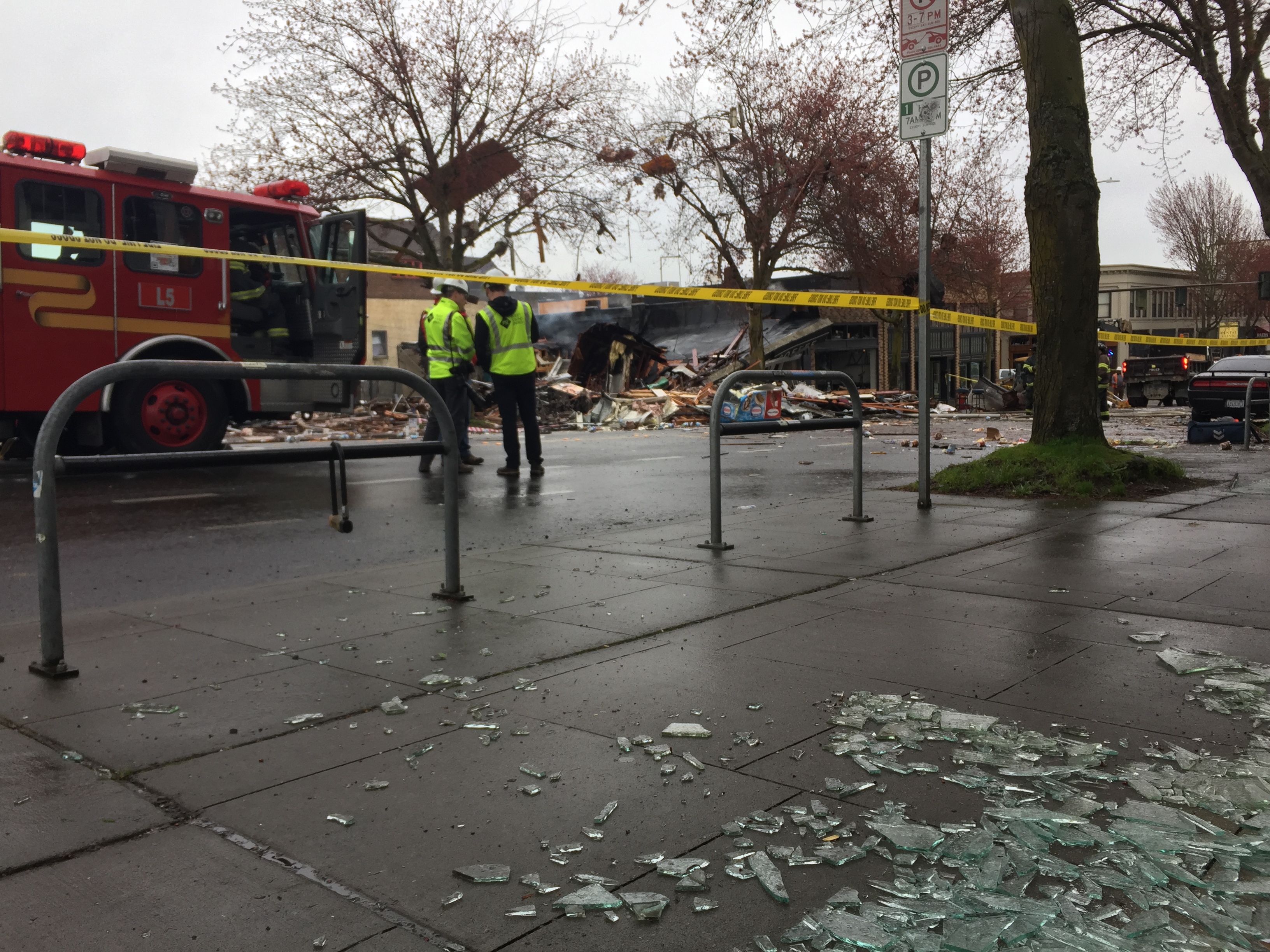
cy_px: 476
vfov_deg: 48.2
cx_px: 635
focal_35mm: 29
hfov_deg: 61.7
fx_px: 1064
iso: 32
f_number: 2.2
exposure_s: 1/152
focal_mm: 4.15
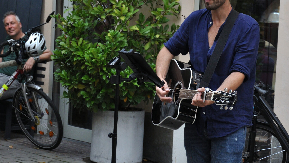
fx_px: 981
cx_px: 149
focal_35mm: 128
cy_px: 81
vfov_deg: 9.5
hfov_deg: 16.8
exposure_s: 1/1000
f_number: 4.8
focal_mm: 45
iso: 640
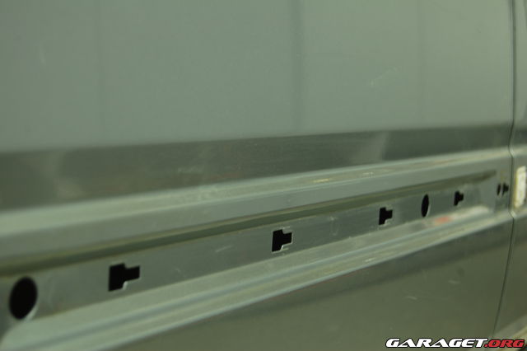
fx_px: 1207
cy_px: 176
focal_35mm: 82
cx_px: 264
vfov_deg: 16.5
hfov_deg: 24.6
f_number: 5.6
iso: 200
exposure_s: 1/1.6
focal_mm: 55
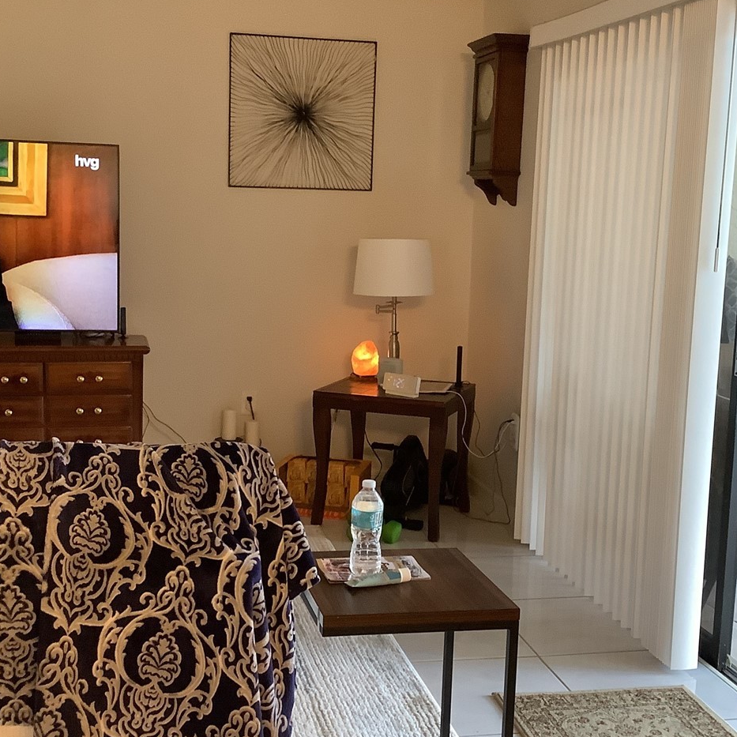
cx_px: 355
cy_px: 367
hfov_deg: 36.1
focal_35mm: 47
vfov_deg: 36.1
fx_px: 1132
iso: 320
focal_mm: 3.3
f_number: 2.4
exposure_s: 1/40
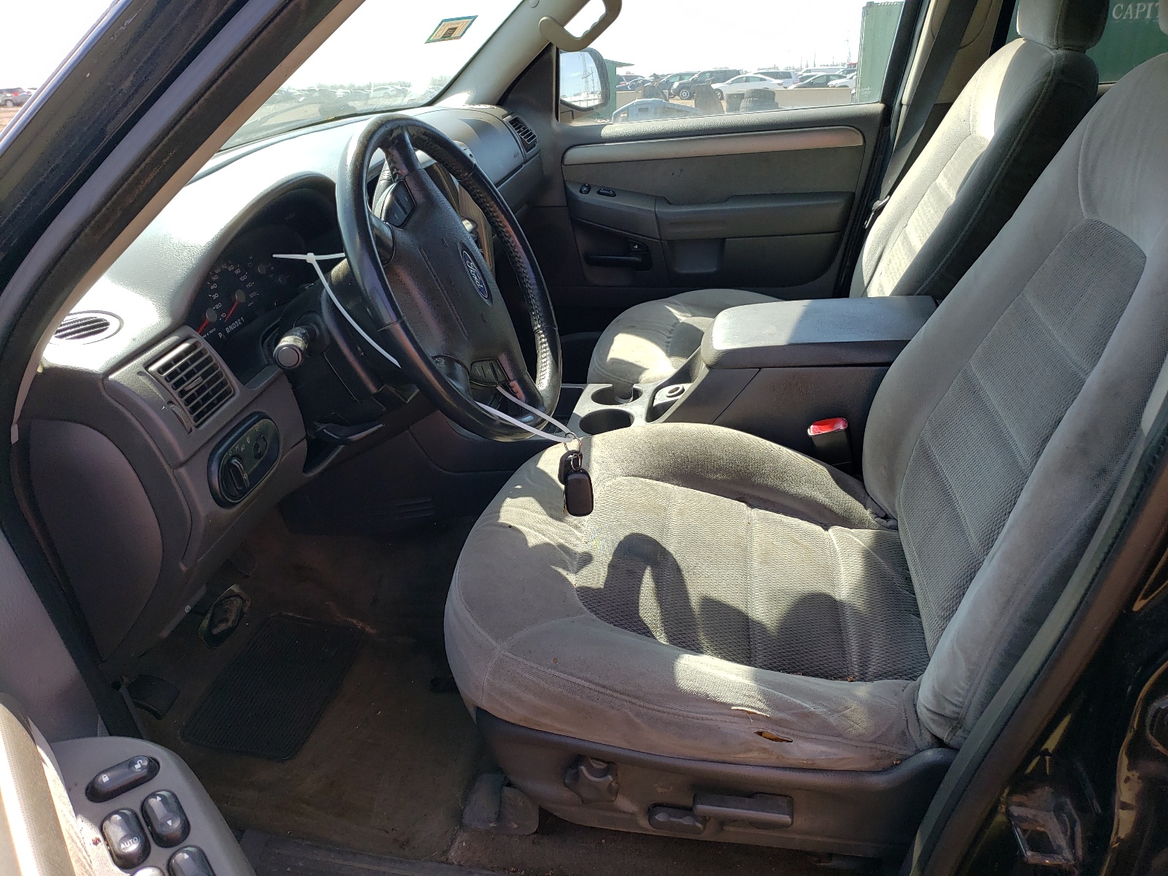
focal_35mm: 26
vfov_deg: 53.1
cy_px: 438
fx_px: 877
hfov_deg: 67.3
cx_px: 584
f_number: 1.5
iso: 50
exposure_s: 1/667
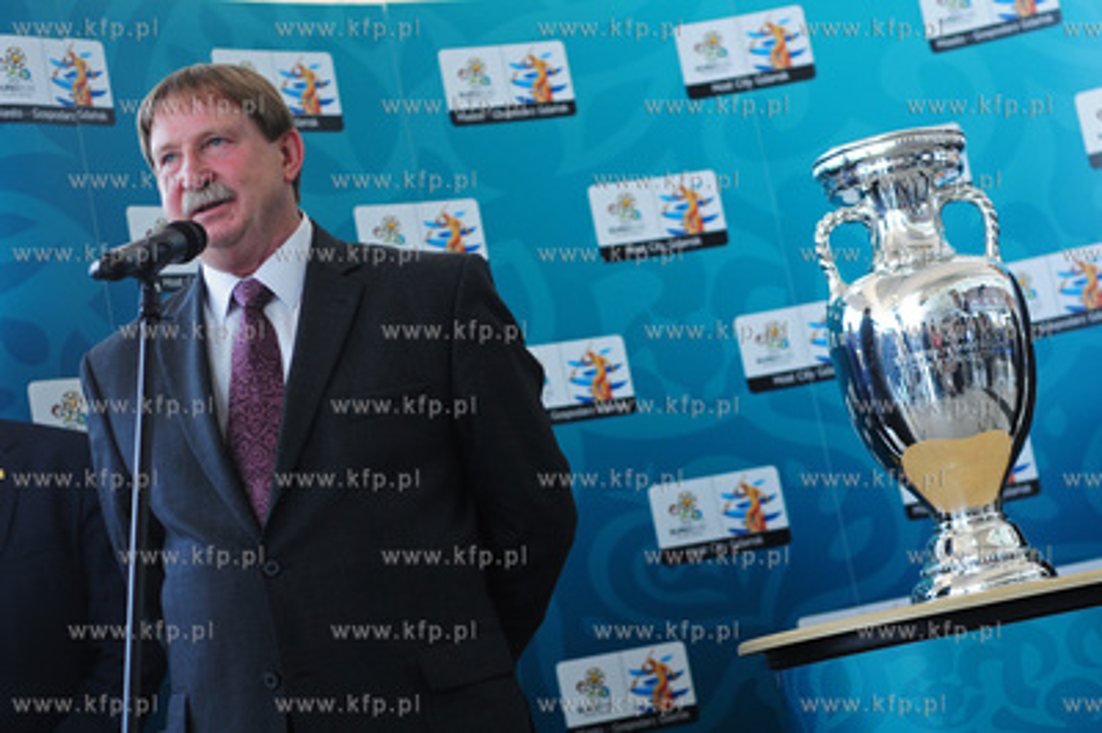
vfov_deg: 18.2
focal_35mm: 75
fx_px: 2294
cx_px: 551
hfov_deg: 27.0
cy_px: 366
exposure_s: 1/200
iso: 320
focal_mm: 50
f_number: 2.8
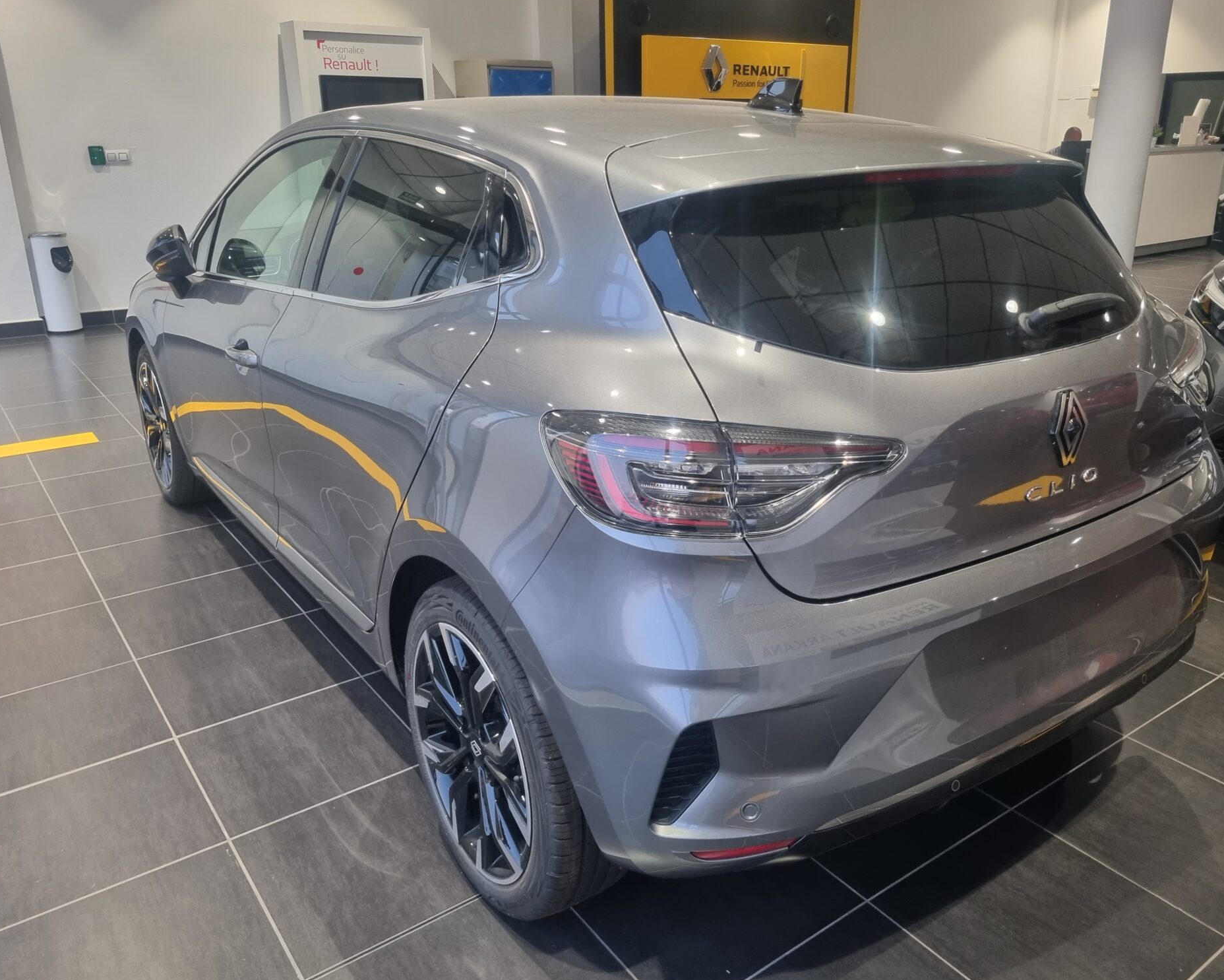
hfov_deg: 62.1
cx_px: 657
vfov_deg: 51.5
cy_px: 481
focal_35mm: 28
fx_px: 1014
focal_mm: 5.4
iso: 250
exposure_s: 1/100
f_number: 1.8
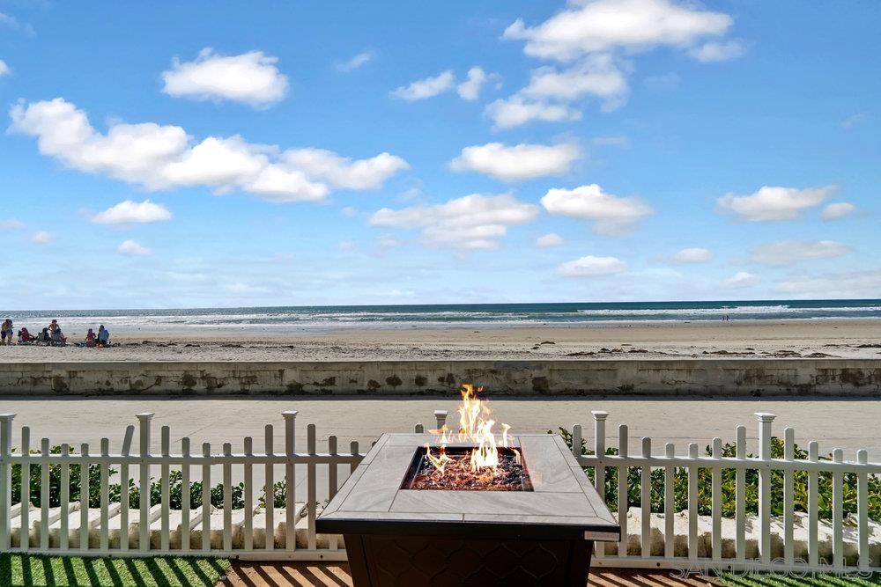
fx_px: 392
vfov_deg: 73.8
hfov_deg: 96.7
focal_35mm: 16
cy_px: 294
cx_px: 440
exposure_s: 1/1000
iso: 100
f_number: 5.6
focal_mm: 16
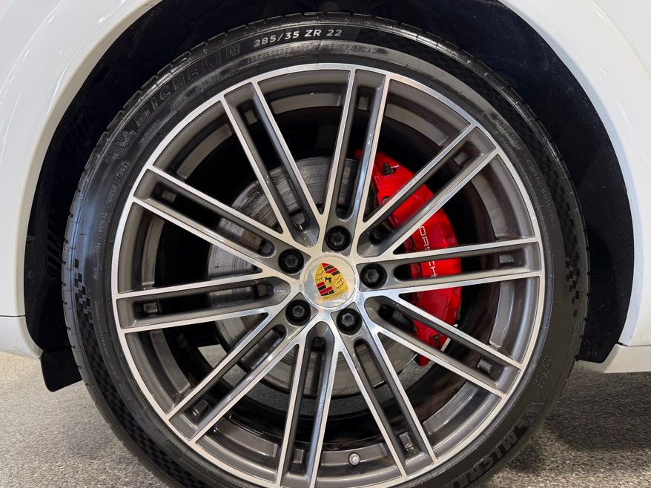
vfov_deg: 49.6
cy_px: 271
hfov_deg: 63.5
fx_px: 526
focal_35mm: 28
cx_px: 326
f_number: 1.78
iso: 125
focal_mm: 6.76
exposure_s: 1/120
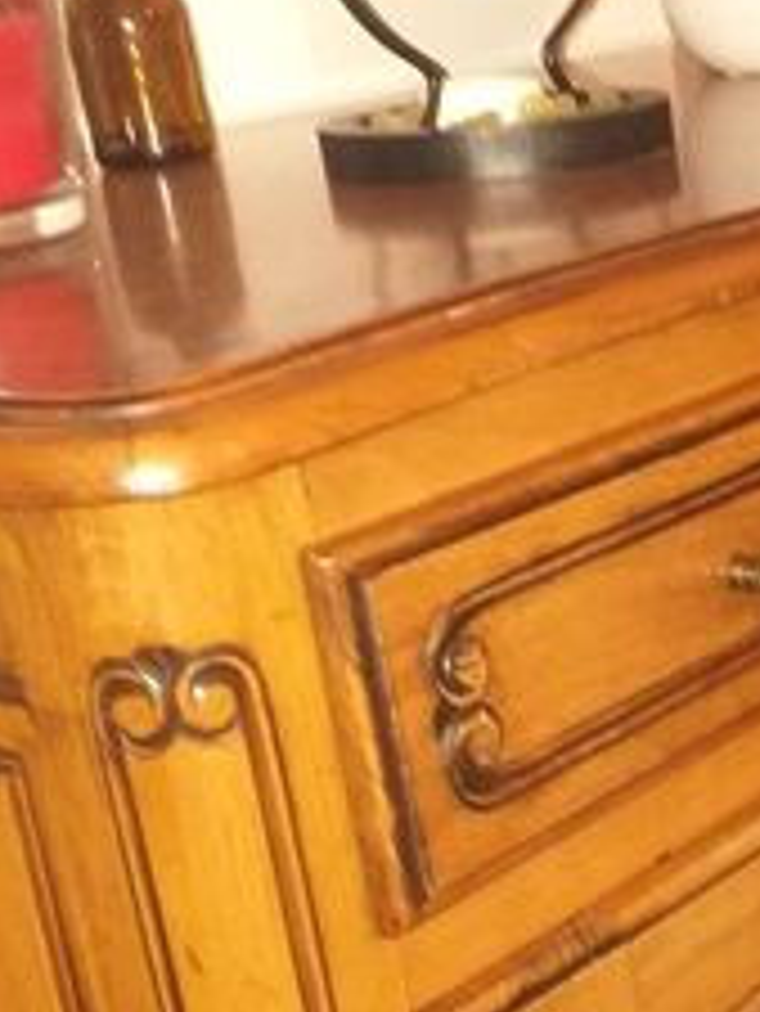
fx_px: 2164
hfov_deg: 18.2
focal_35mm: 74
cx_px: 1066
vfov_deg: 26.1
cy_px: 729
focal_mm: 3.6
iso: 250
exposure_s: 1/24
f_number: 1.9
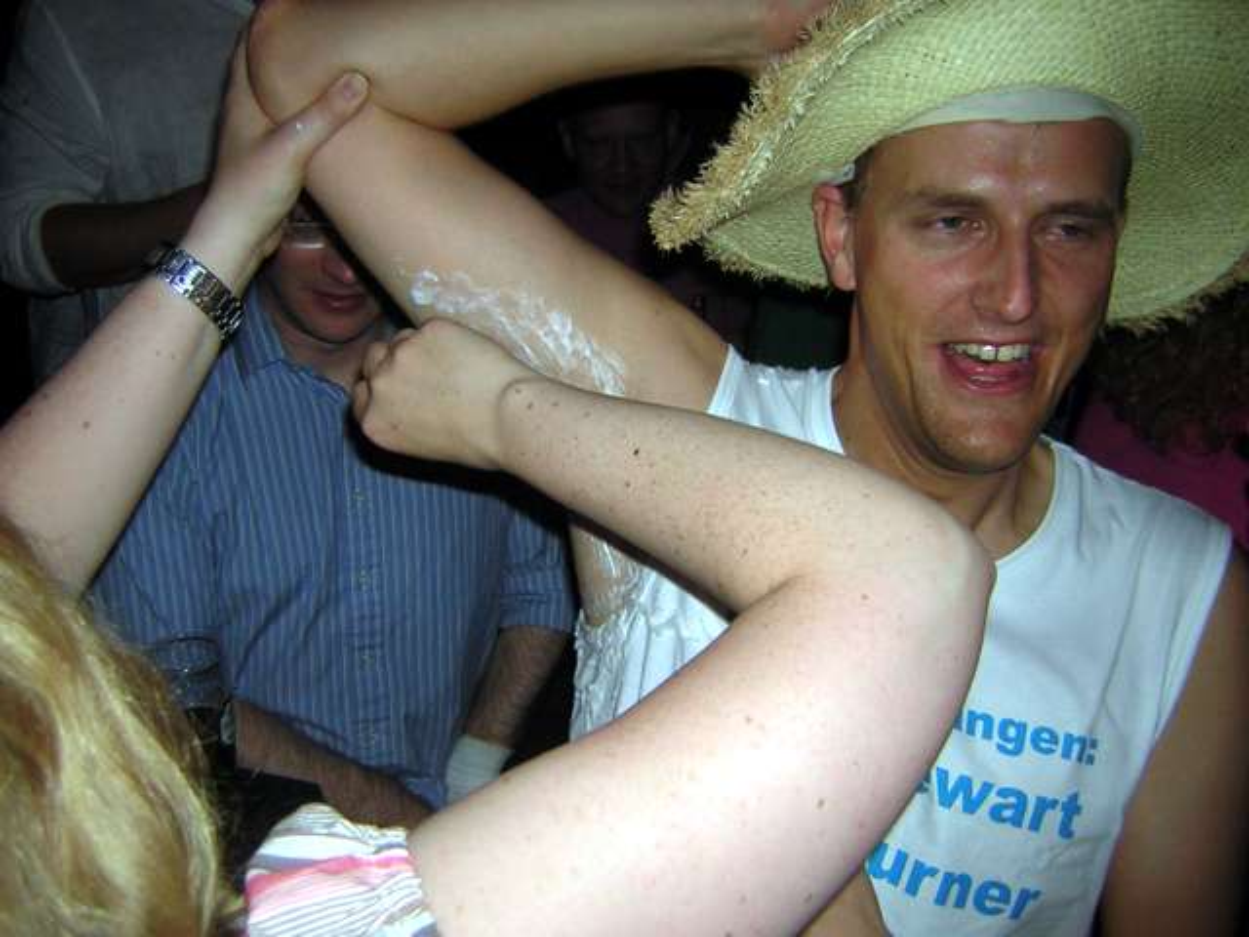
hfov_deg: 51.4
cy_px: 468
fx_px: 1299
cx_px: 624
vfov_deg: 39.7
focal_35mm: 36
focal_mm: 4.7
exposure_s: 1/60.1
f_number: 2.6
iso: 50
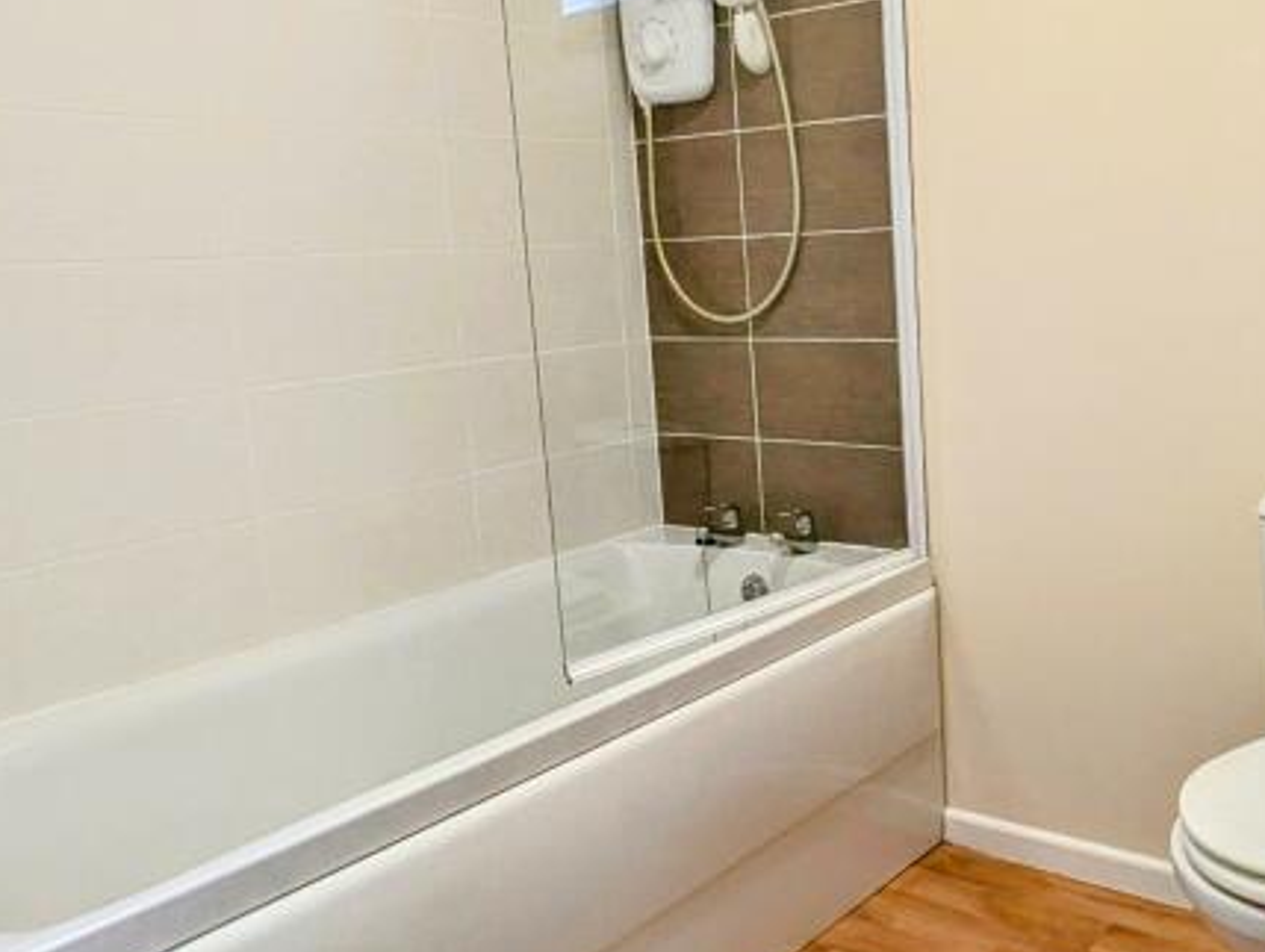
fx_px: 1134
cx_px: 882
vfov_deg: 45.5
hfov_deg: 56.5
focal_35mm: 31
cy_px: 426
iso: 97
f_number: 2.2
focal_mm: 1.95
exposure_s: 1/22
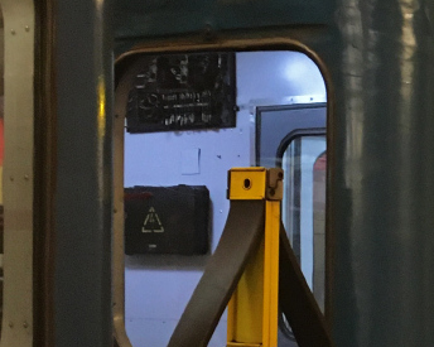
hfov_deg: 16.0
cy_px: 250
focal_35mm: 107
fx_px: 1374
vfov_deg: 14.3
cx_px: 709
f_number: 2.2
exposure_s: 1/20
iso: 200
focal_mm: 4.15
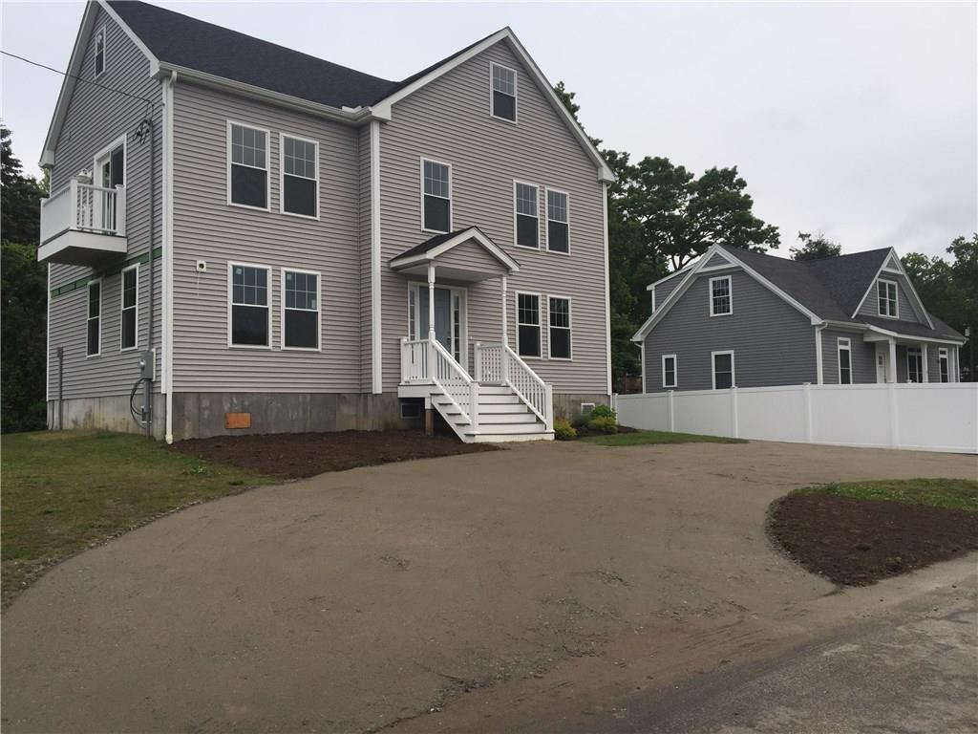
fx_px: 819
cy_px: 367
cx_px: 489
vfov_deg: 48.2
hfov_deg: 61.7
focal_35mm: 29
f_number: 2.2
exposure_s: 1/149
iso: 32
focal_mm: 4.15
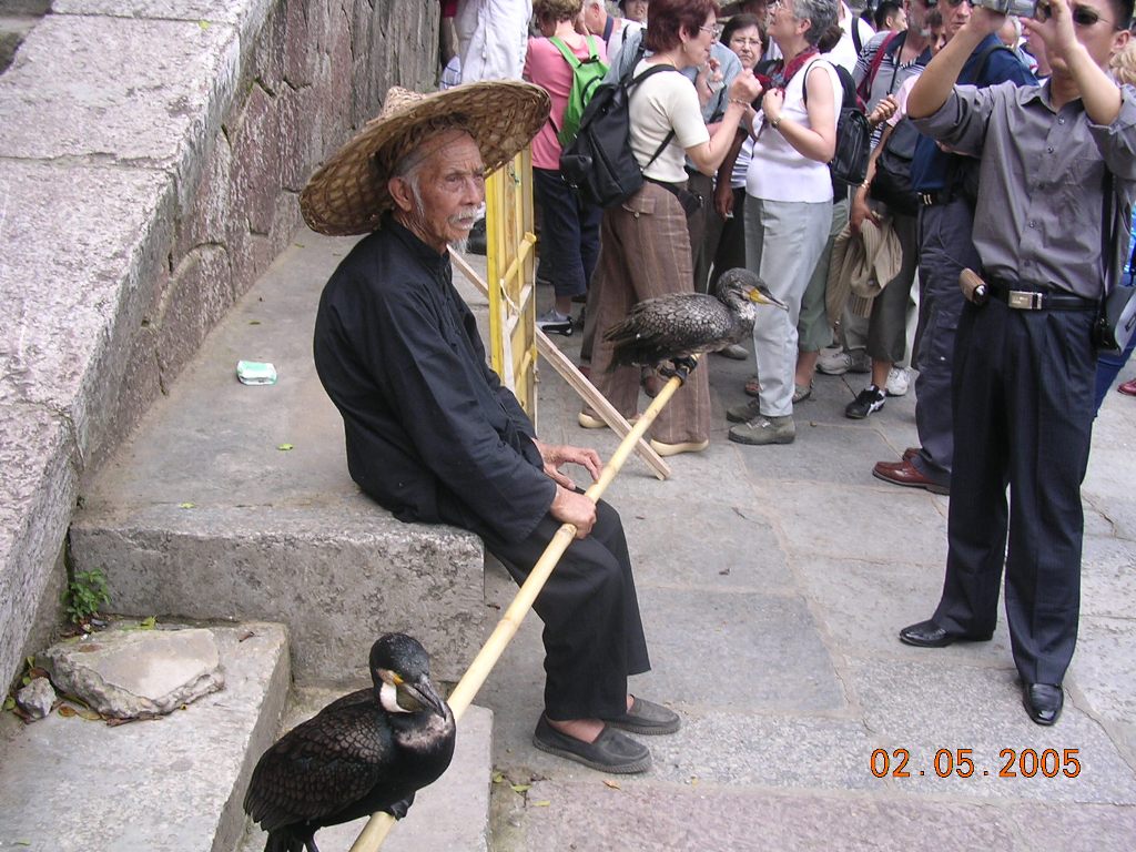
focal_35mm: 38
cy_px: 426
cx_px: 568
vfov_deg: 37.7
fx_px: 1247
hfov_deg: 49.0
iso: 100
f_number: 2.8
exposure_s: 1/240
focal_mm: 5.8
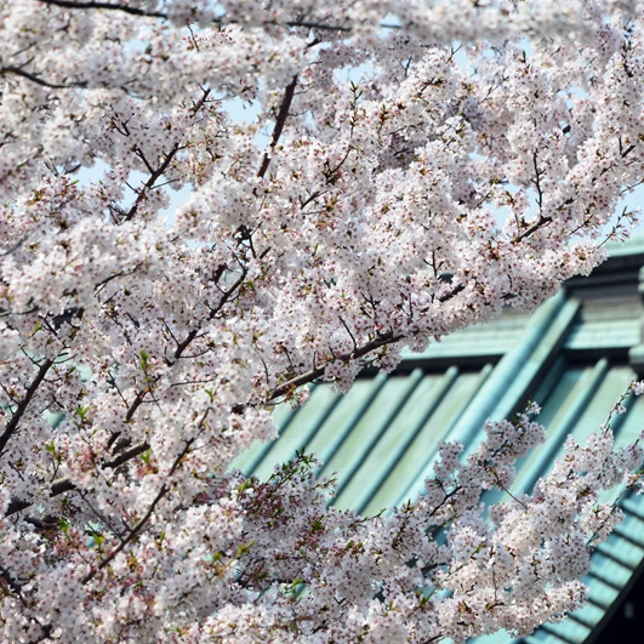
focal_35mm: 384
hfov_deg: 4.6
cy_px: 323
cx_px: 278
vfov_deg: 4.6
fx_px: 8082
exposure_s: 1/320
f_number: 9
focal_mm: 300
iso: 200
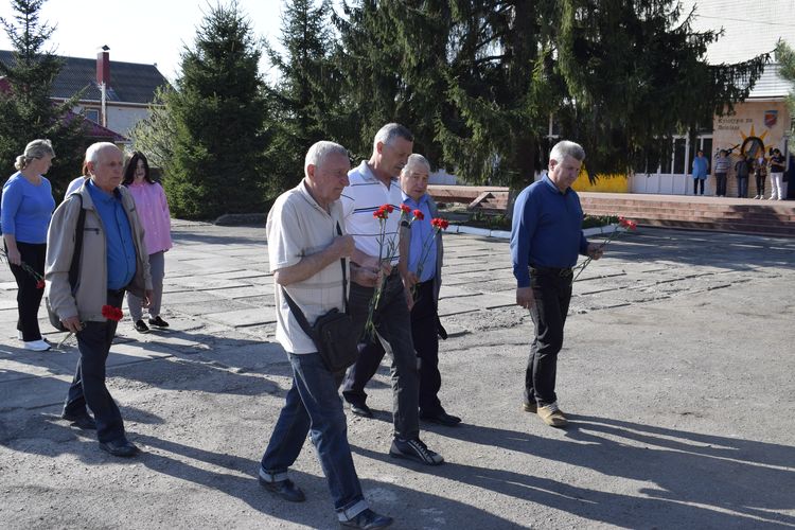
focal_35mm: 36
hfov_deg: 53.1
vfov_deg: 36.9
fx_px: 795
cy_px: 265
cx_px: 398
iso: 200
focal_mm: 24
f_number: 8
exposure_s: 1/250
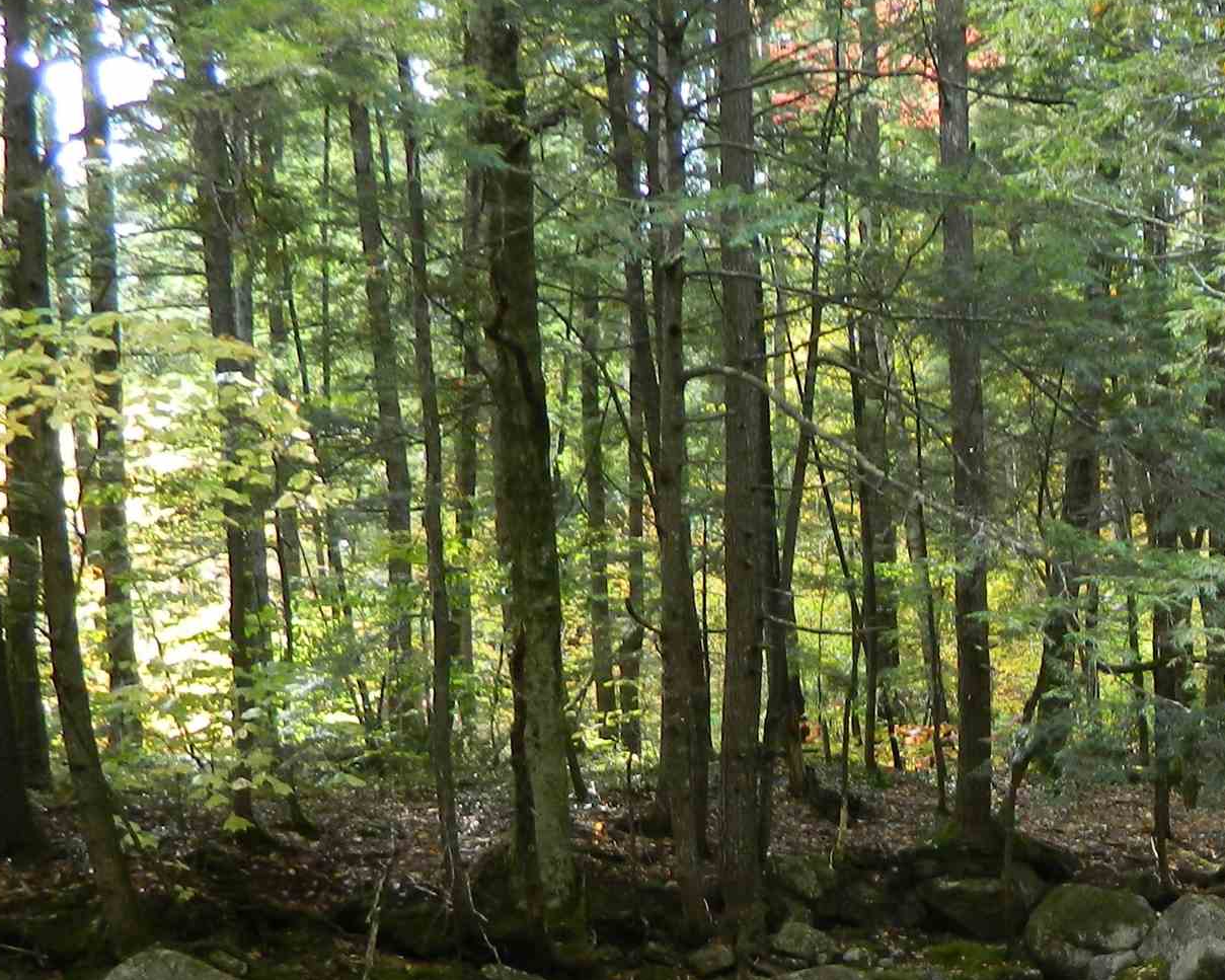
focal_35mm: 62
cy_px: 1033
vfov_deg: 23.3
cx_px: 1208
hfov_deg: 28.7
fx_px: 2248
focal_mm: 4.5
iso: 80
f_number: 3.1
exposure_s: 1/40
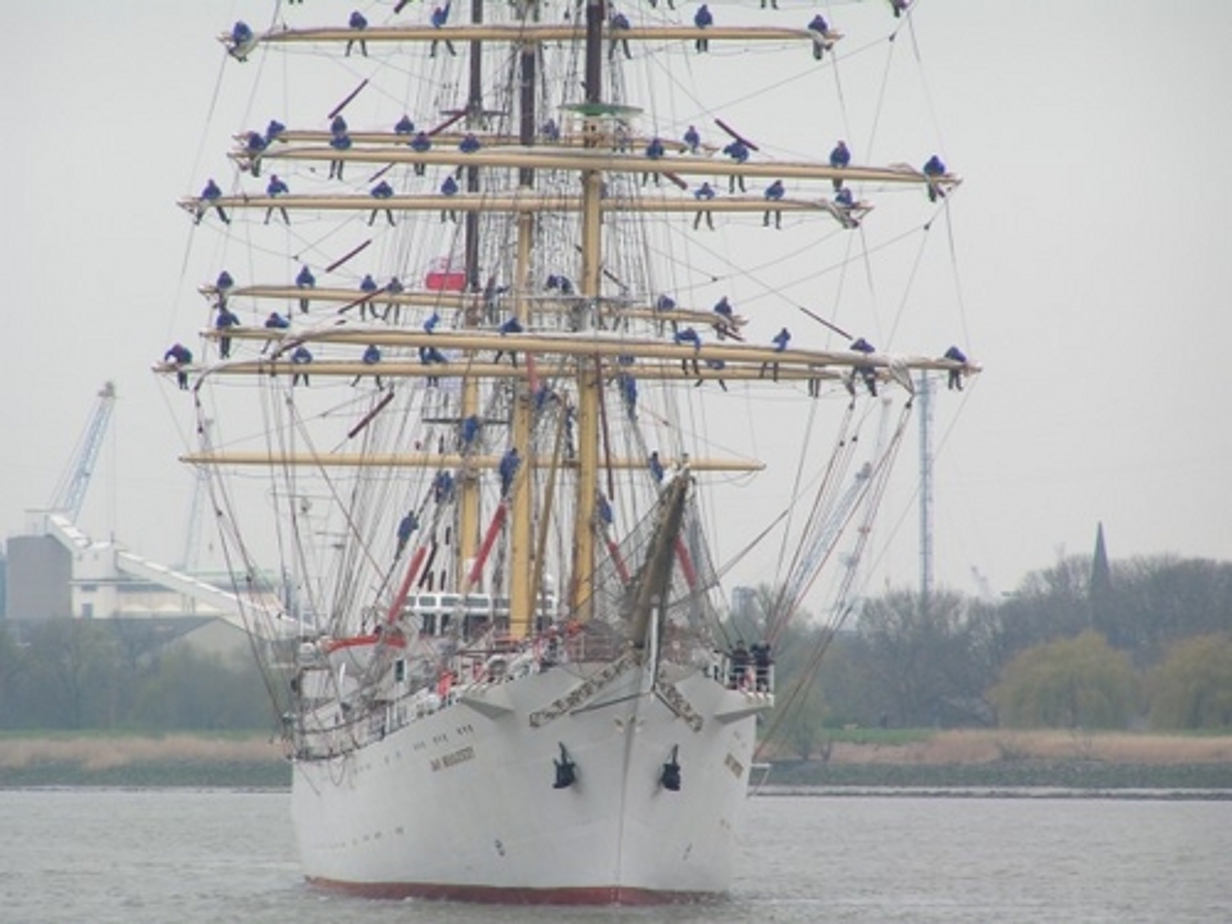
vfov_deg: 3.9
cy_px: 462
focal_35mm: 380
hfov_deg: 5.2
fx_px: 13524
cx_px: 616
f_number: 4.5
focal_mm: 63
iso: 50
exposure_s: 1/500
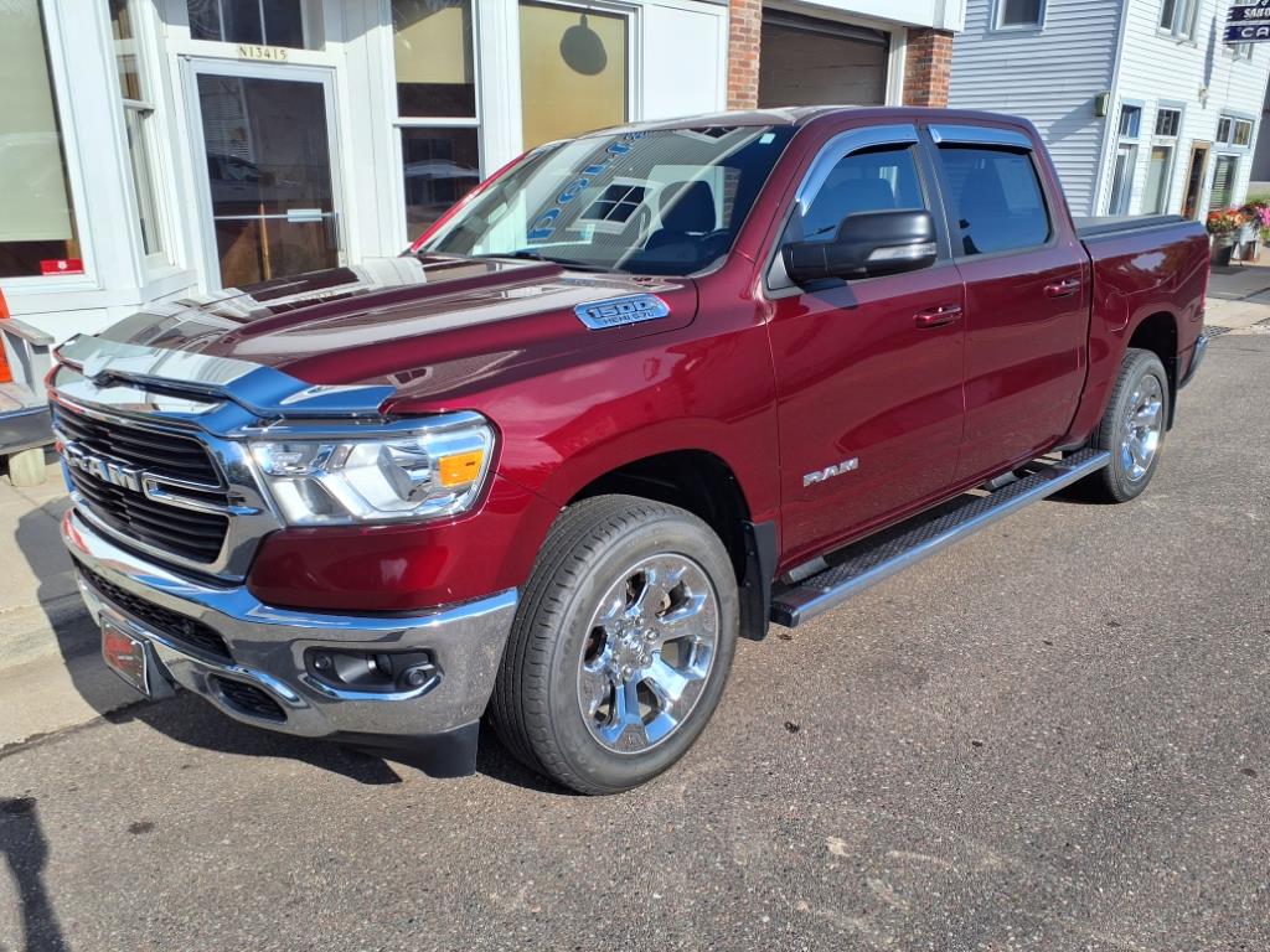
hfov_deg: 65.3
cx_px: 635
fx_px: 991
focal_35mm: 27
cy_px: 476
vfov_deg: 51.4
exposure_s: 1/2500
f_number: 1.9
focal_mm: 3.58
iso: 40
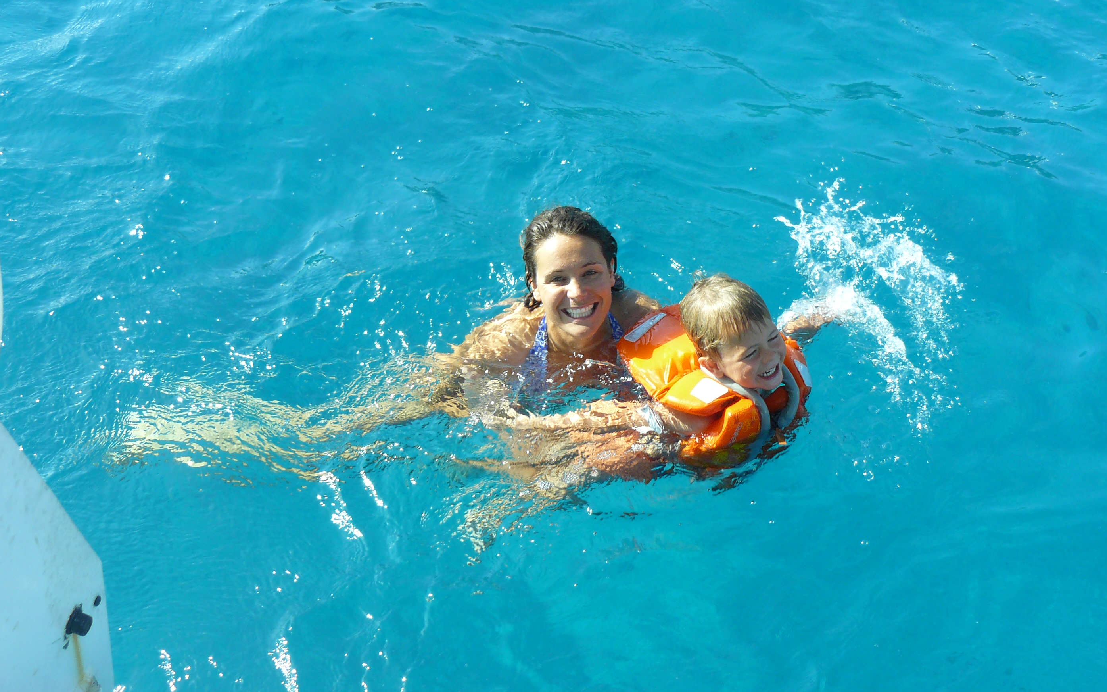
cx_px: 572
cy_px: 295
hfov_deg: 47.2
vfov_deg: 30.5
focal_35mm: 42
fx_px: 1267
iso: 100
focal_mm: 6
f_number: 4.5
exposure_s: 1/200
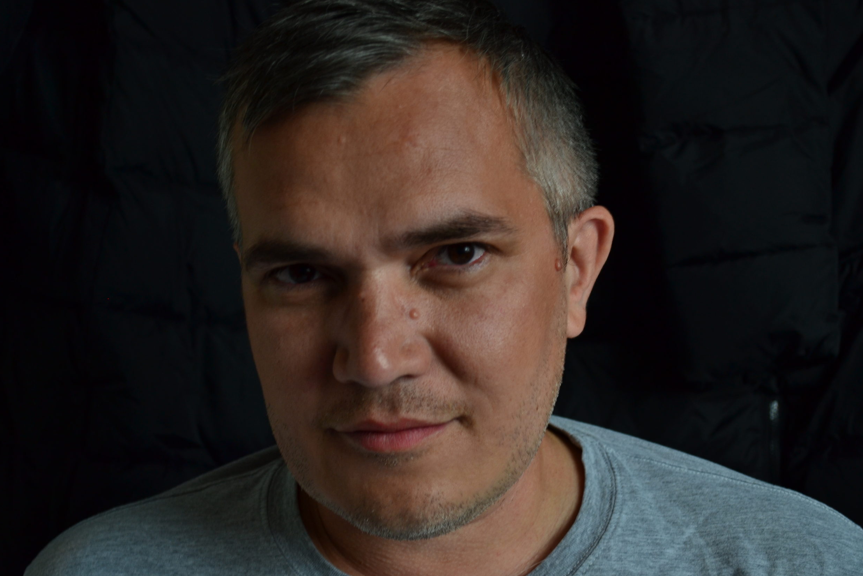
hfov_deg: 32.4
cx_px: 444
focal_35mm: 62
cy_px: 290
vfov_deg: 21.9
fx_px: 1486
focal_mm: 40
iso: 200
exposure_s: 1/20
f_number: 5.6
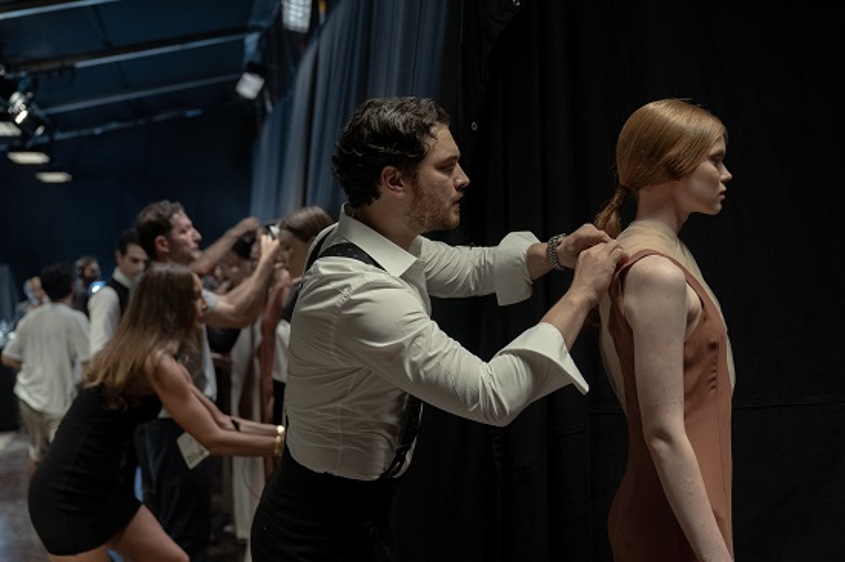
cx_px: 422
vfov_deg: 33.4
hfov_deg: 48.5
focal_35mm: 40
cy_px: 281
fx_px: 938
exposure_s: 1/320
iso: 3200
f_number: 2.8
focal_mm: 40
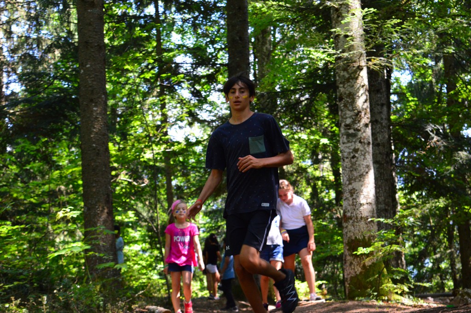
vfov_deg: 16.5
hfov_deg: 24.6
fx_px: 1078
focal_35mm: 82
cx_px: 236
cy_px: 156
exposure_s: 1/250
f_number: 5.6
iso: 1600
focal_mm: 55
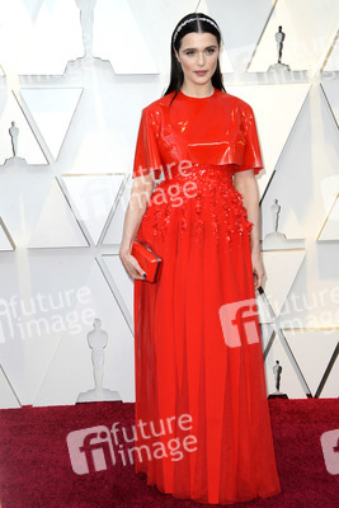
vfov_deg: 30.9
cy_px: 254
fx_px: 917
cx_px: 170
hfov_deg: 20.9
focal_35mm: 65
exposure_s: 1/250
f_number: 7.1
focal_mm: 65
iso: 800
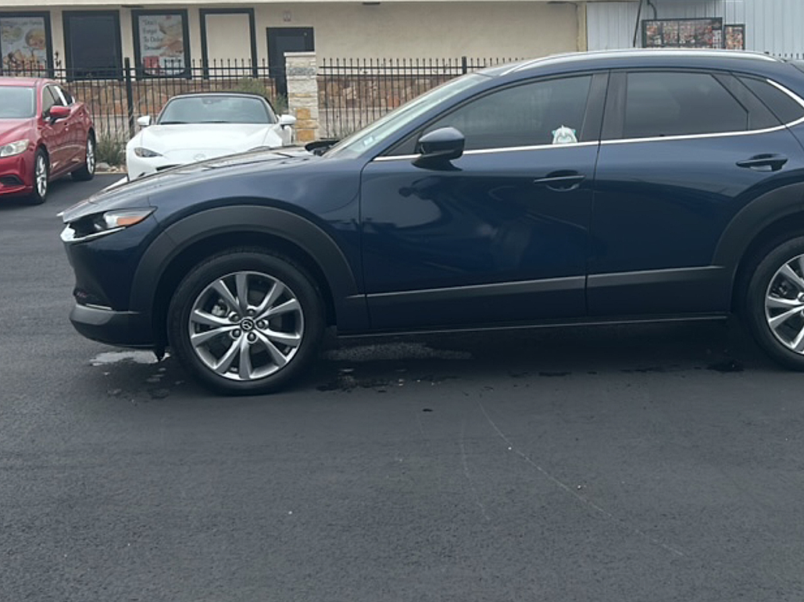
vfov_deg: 33.9
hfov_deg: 44.1
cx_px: 545
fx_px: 975
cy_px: 182
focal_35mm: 42
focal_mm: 5.7
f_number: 1.5
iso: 50
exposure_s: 1/1361
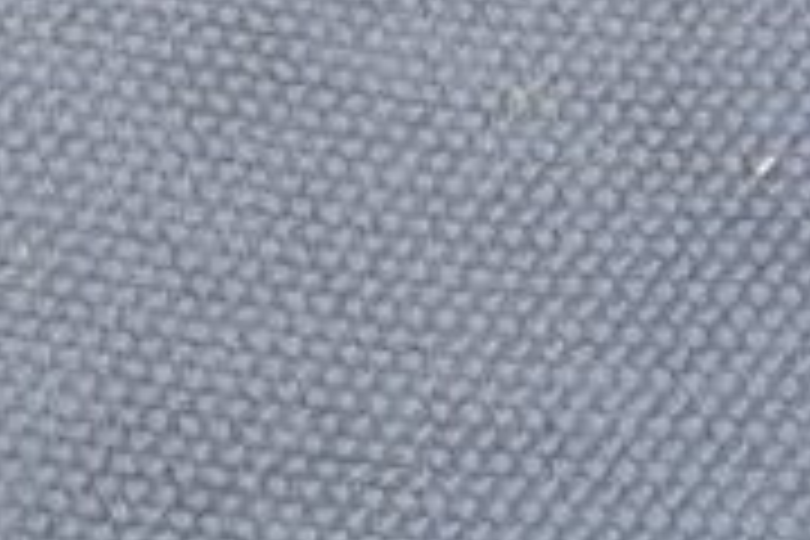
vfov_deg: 6.1
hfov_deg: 9.7
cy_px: -1008
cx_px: -140
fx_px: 4725
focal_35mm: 210
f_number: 1.8
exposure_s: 1/279
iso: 50
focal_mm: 5.4
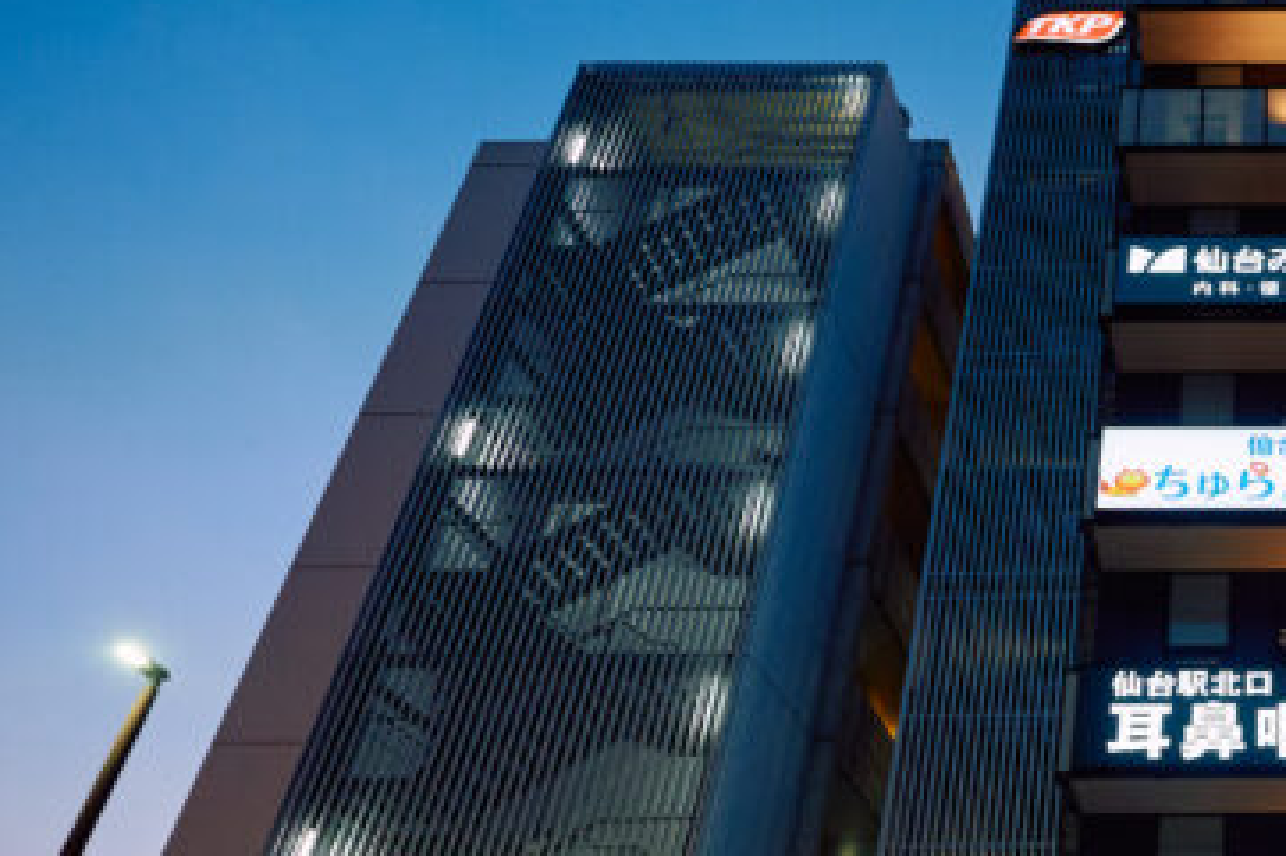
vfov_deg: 36.8
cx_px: 1240
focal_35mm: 34
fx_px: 1214
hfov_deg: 47.8
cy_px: 744
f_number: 4
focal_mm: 16
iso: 800
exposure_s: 1/125
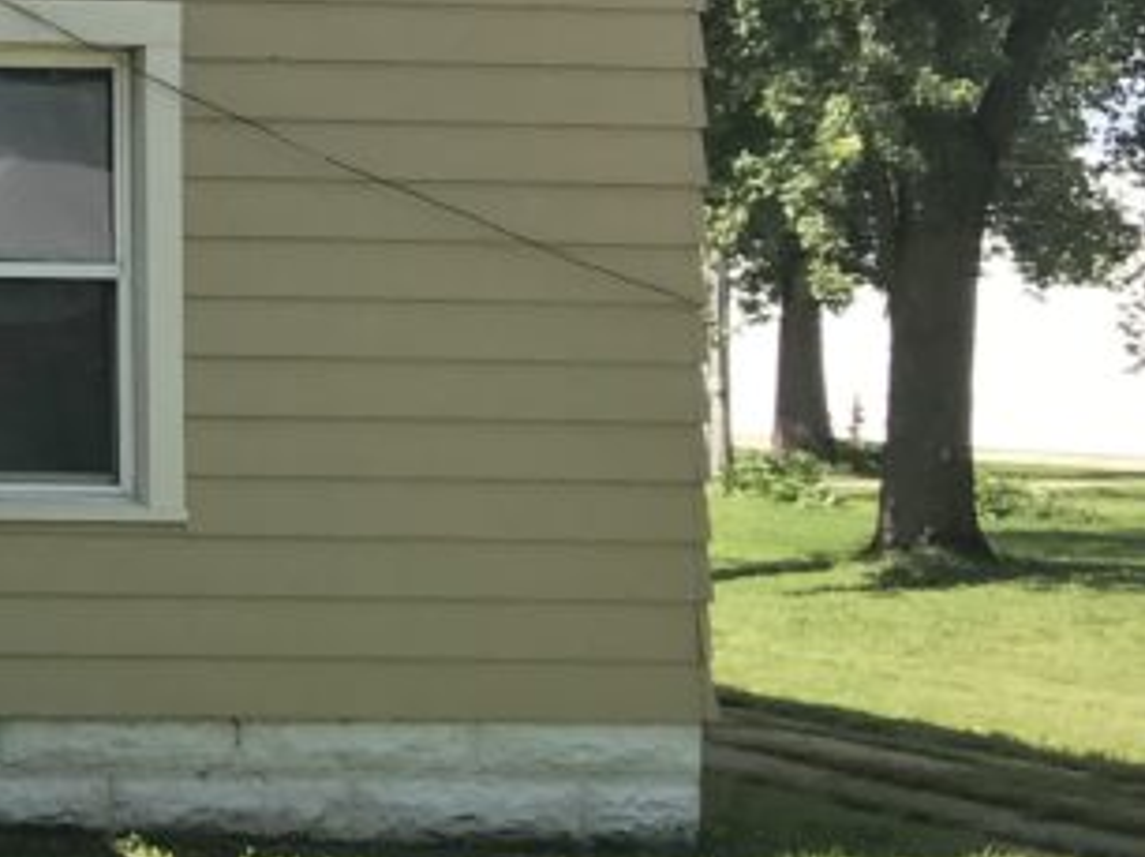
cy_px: 163
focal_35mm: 97
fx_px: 3206
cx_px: -834
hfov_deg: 17.1
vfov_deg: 15.1
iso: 20
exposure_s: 1/1294
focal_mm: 3.99
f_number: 1.8
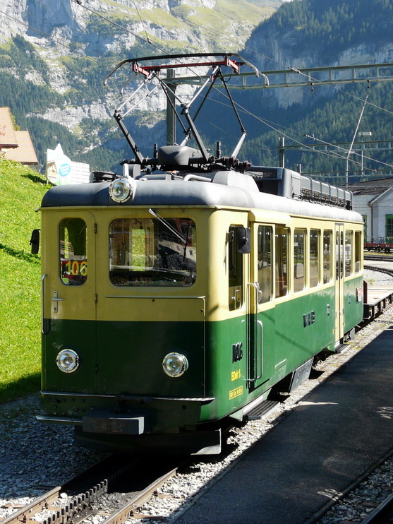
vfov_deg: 29.4
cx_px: 138
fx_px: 999
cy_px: 264
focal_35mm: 66
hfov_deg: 22.2
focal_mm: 8.1
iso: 100
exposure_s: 1/250
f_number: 4.5
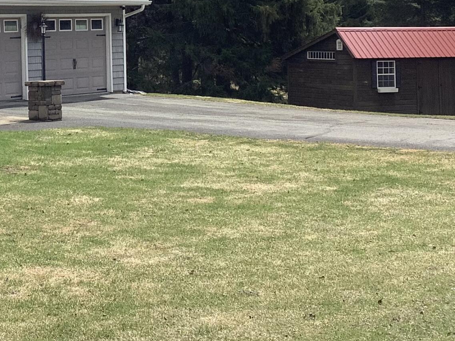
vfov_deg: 17.5
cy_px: -13
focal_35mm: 82
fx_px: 1078
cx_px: 81
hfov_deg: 23.4
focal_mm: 3.3
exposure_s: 1/1481
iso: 25
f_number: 2.4
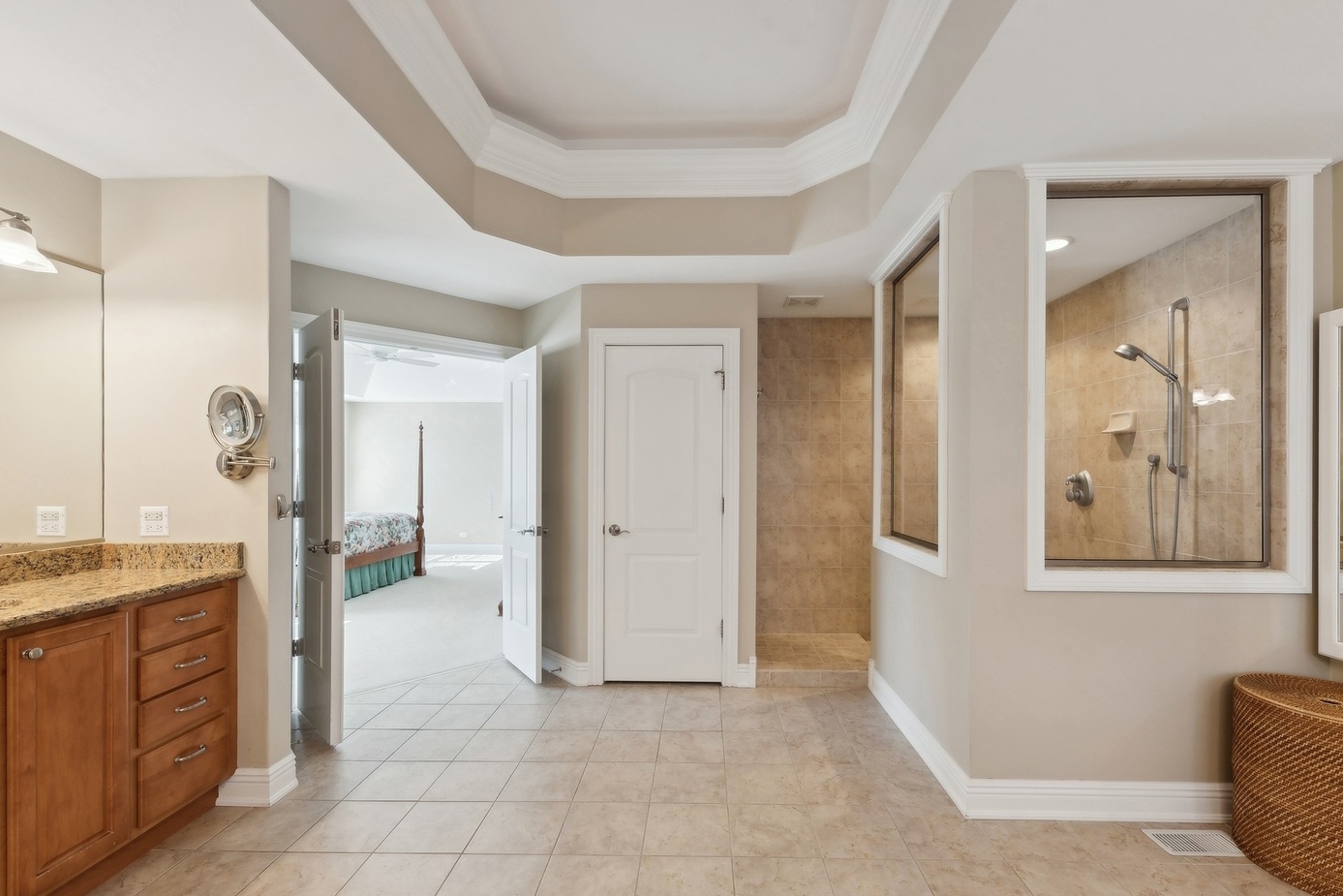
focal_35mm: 14
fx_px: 522
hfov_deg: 104.2
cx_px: 691
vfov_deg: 81.1
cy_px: 480
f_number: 9
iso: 200
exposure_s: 1/13
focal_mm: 12
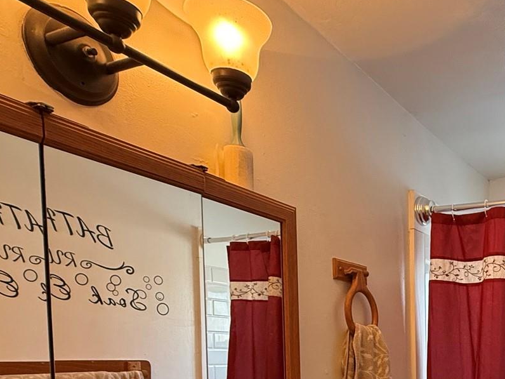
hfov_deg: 45.5
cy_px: 387
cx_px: 473
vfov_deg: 35.5
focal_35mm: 36
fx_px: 525
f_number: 2.2
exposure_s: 1/60
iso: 320
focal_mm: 2.22
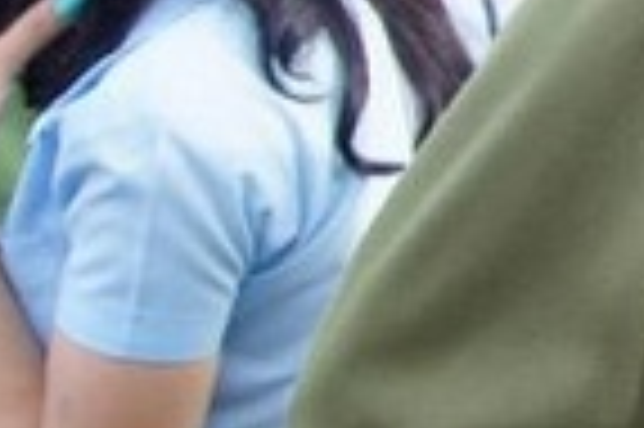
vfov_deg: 9.1
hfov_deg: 11.0
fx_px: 2627
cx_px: 1709
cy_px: -209
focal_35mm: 147
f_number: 5.6
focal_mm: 18
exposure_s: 1/80
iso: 100
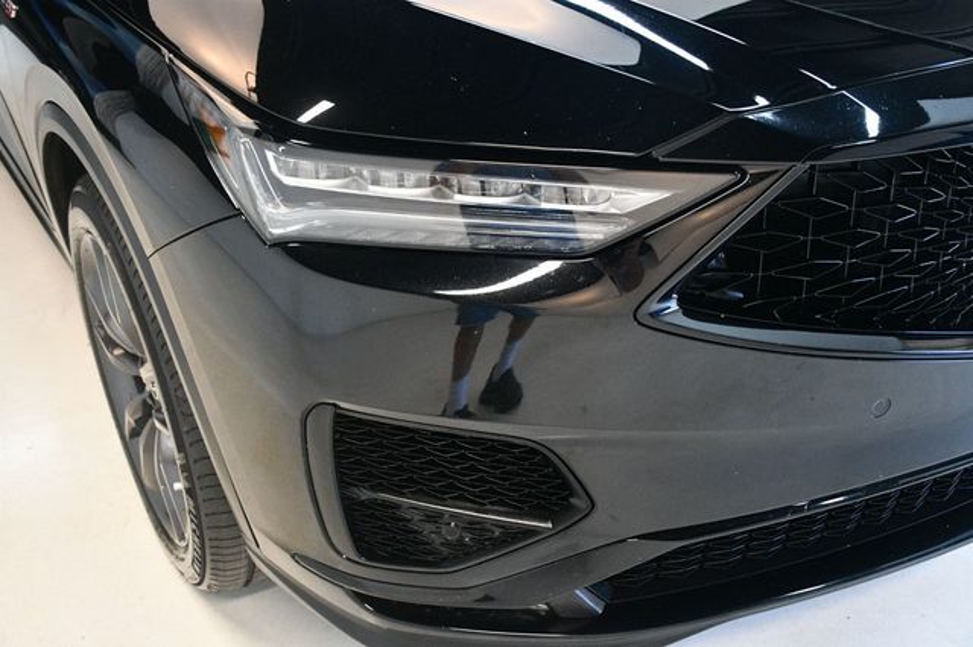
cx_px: 486
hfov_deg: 53.2
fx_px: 972
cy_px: 324
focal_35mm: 36
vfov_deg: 36.8
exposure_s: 1/125
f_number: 3.8
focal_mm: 24
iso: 3200
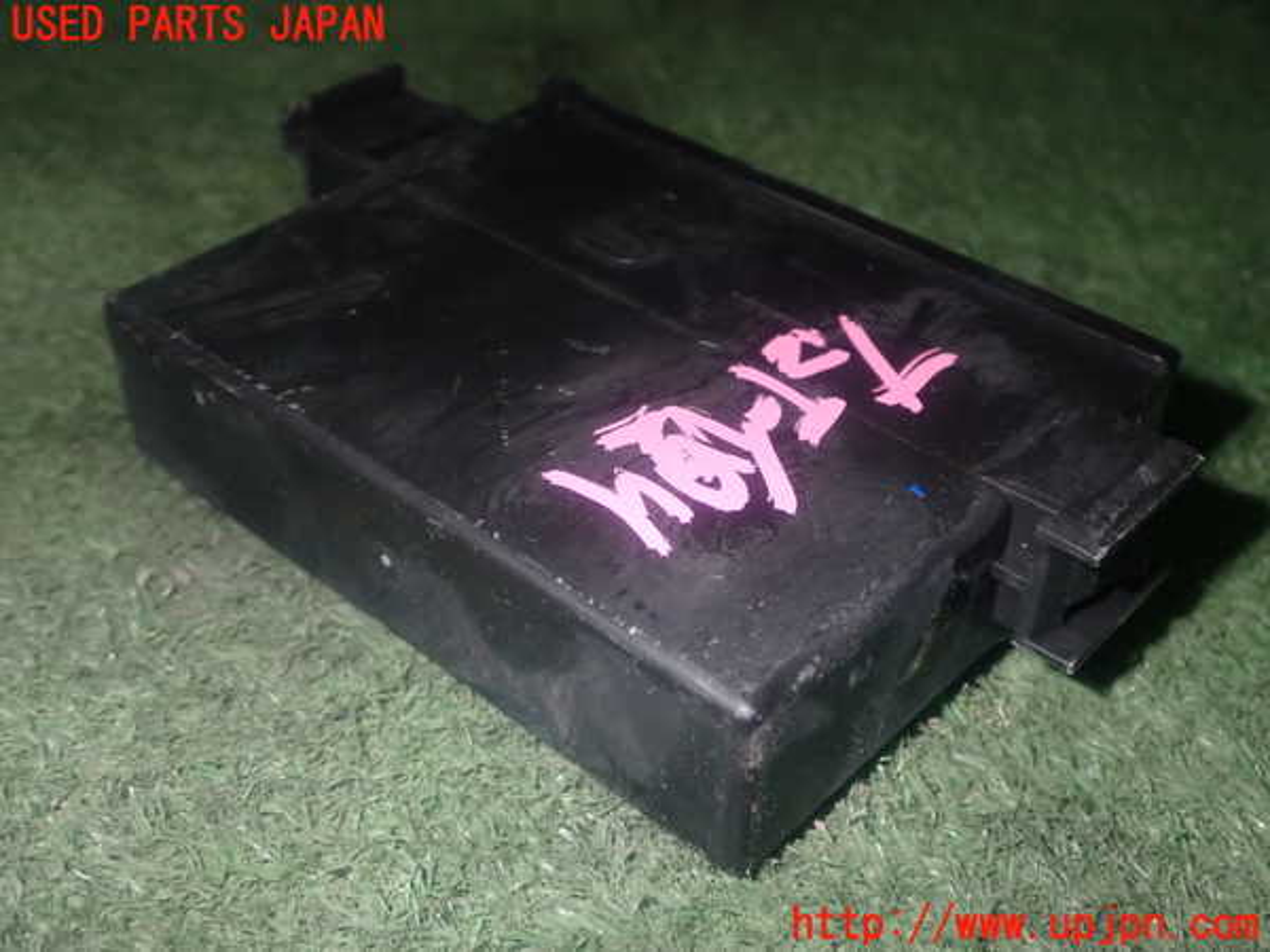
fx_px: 1614
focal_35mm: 44
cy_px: 476
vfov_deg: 32.9
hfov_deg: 42.9
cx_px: 635
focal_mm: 7.84
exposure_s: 1/40
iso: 400
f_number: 9
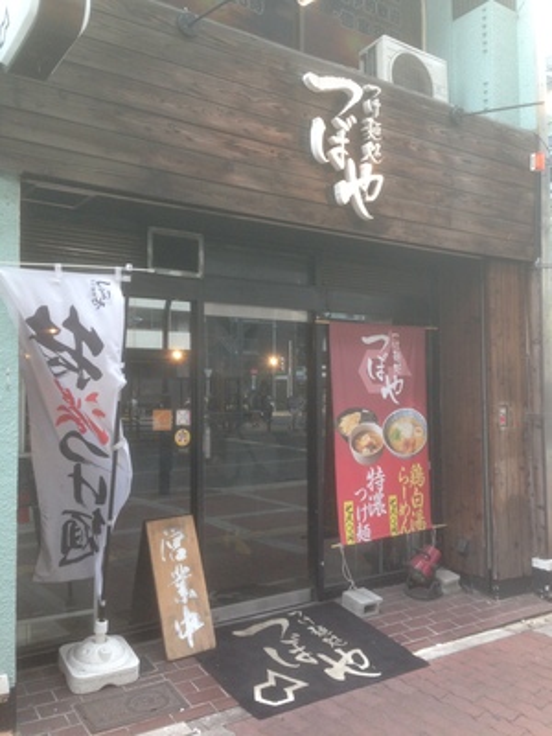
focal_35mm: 33
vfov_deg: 55.4
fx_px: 702
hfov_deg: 42.9
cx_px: 276
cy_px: 368
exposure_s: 1/120
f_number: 2.4
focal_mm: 4.12
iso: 64
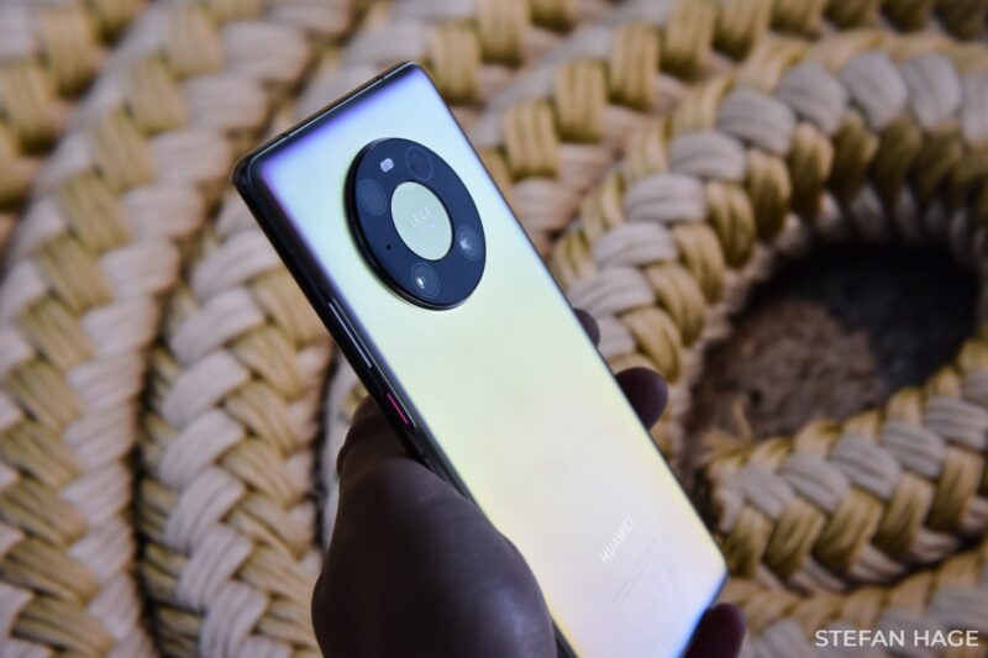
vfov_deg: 23.8
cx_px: 494
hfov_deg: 35.1
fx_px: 1564
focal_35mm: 57
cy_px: 329
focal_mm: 38
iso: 400
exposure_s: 1/125
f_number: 5.6
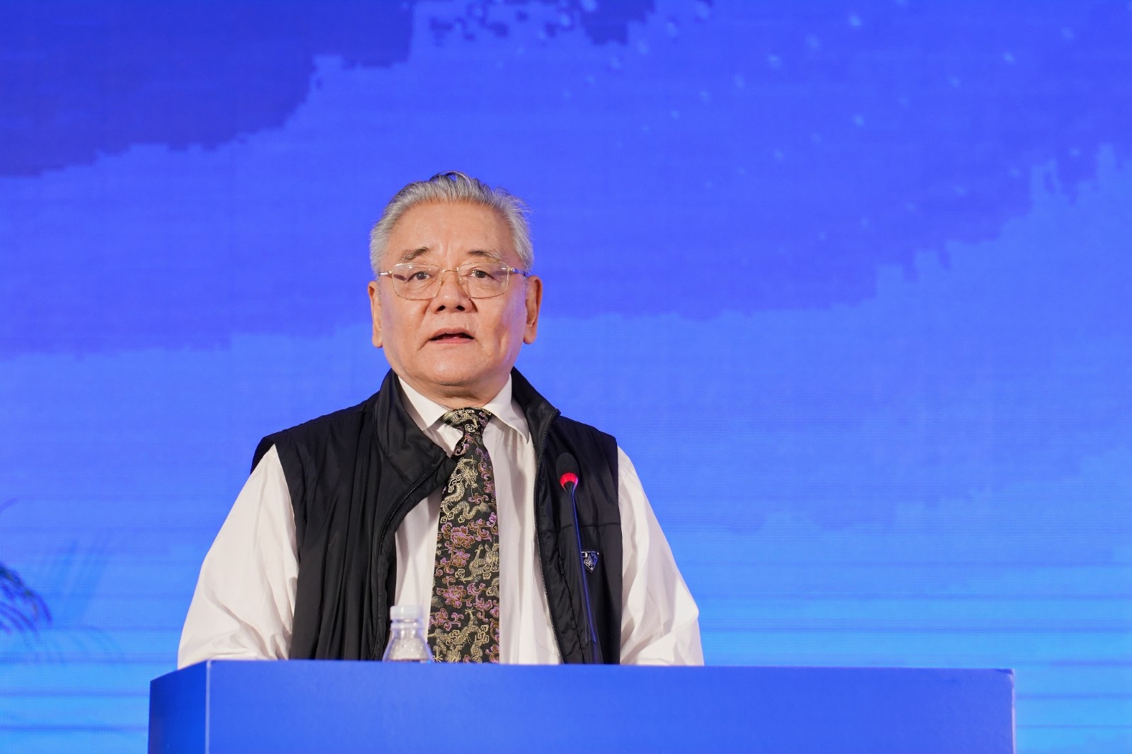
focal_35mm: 112
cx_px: 566
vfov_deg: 12.2
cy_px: 377
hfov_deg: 18.3
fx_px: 3521
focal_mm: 75
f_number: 4.5
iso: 800
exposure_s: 1/160
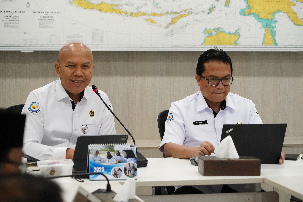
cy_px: 101
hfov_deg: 16.0
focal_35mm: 128
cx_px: 152
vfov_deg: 10.7
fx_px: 1077
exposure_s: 1/160
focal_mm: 128
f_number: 6.3
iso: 6400
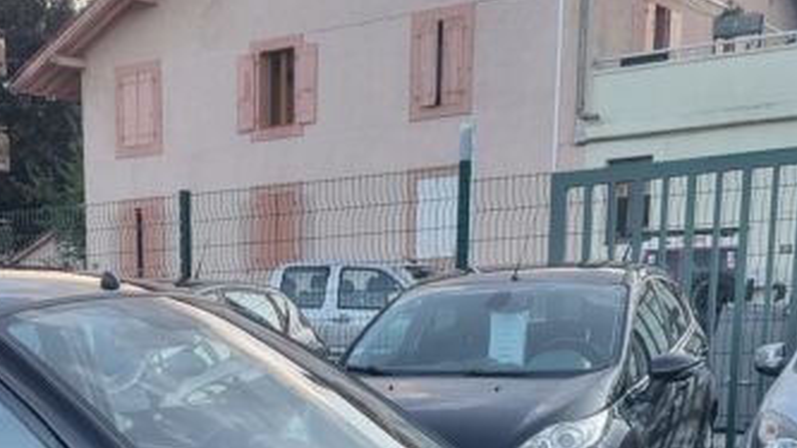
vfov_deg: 16.2
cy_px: 671
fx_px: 1436
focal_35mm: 68
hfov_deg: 29.7
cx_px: 77
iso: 64
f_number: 1.8
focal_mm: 5.4
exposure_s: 1/100
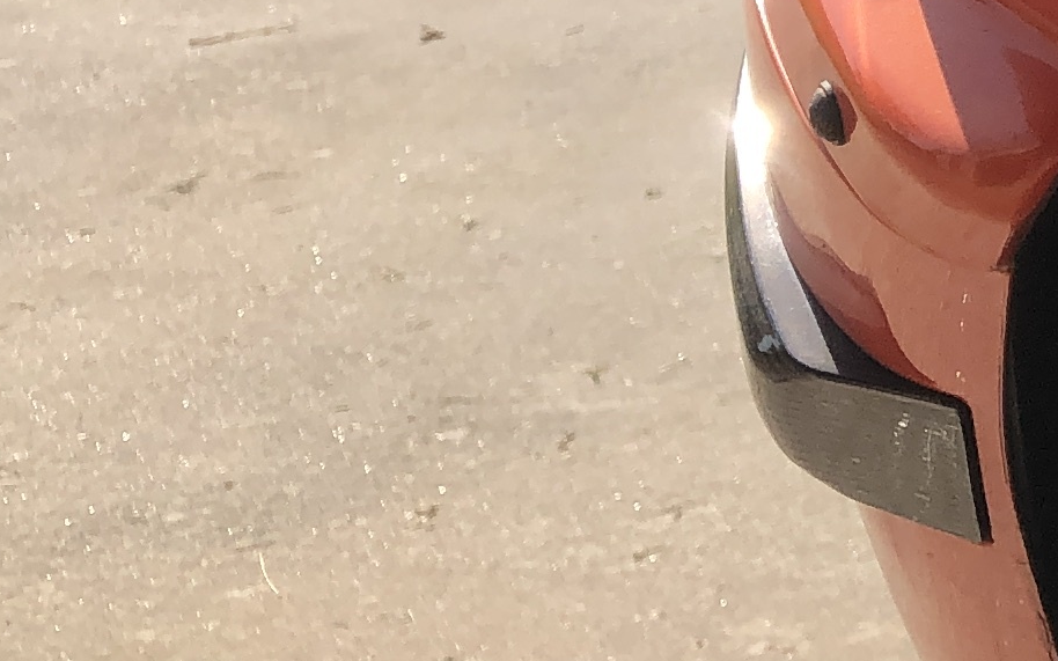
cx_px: 2029
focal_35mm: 131
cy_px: -507
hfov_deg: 13.8
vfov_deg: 9.5
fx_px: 3777
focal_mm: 3.99
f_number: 1.8
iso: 20
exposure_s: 1/1779
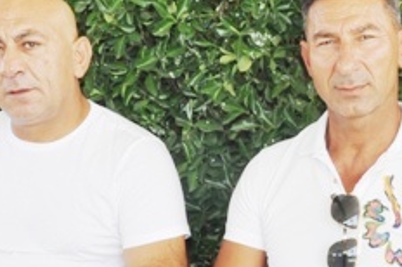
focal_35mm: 91
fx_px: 1015
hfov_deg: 22.2
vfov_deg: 14.9
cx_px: 307
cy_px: 195
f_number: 10
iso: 1250
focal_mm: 22
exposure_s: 1/200
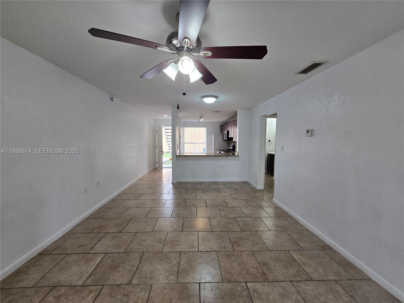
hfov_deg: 106.2
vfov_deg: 89.9
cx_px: 202
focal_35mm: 13
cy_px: 152
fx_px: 152
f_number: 2.2
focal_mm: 2.2
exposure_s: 1/60
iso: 64
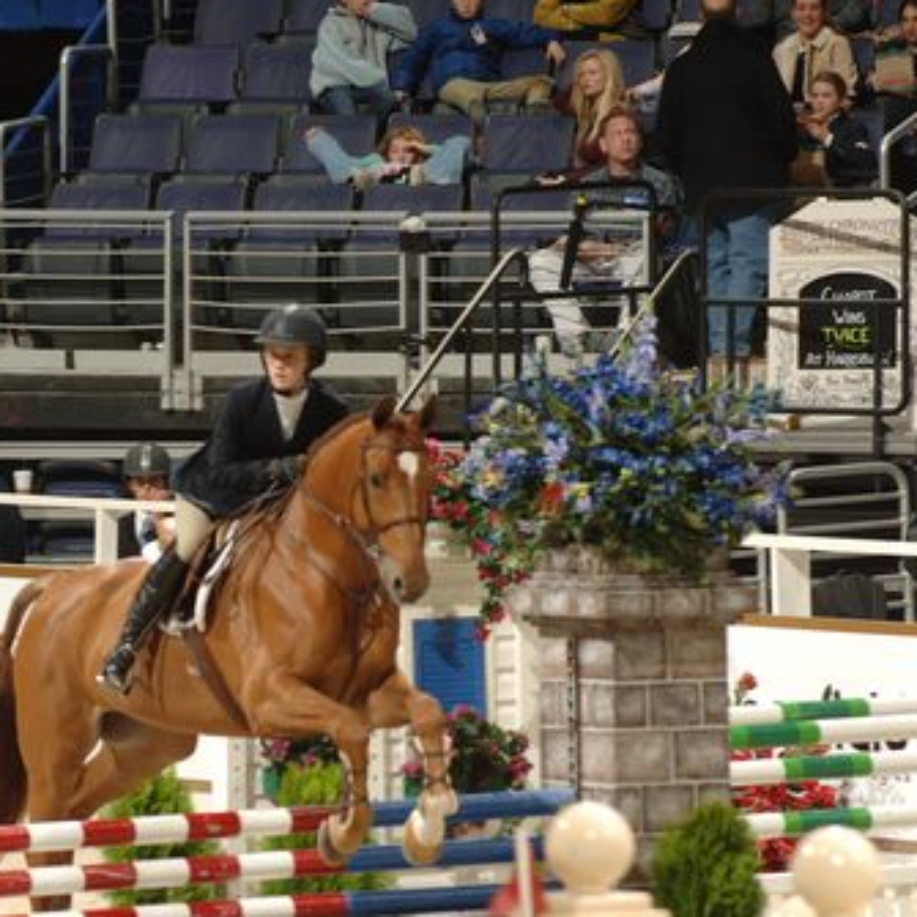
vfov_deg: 3.6
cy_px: 557
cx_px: 271
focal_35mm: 486
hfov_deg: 3.6
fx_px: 14566
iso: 200
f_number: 4.5
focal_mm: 200
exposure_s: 1/250
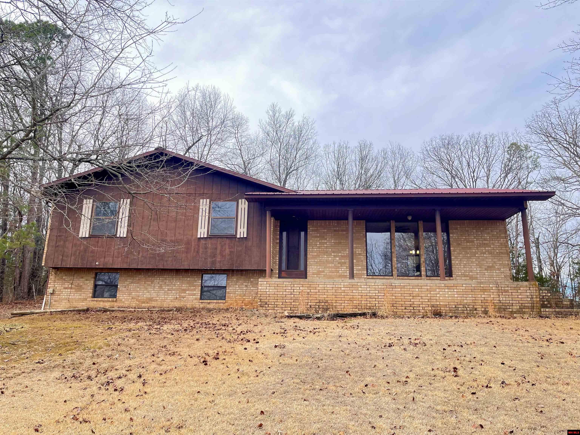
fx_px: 436
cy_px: 218
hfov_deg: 67.3
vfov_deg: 53.1
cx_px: 290
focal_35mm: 26
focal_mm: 5.1
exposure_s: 1/321
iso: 50
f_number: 1.6
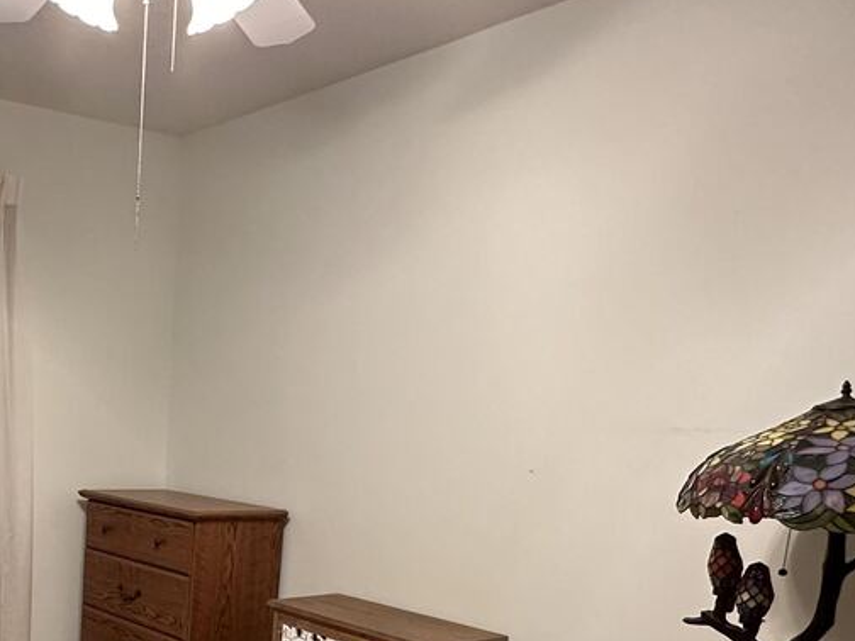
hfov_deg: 43.3
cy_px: 597
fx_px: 988
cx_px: 107
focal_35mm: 40
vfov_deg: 33.7
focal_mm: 2.22
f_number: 2.2
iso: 320
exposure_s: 1/60
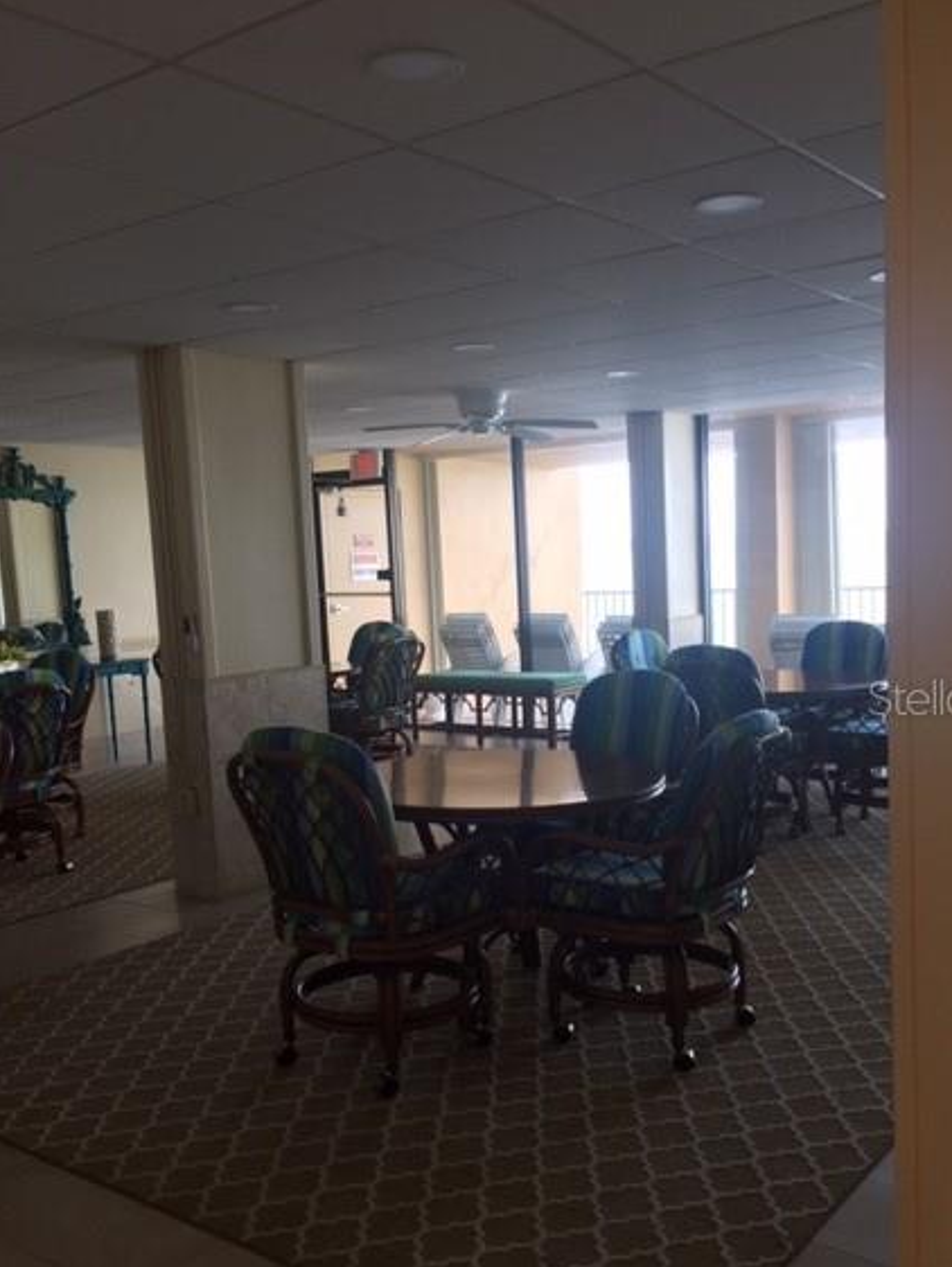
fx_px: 1209
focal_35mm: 33
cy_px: 697
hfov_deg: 42.9
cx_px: 539
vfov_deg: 55.2
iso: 32
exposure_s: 1/40
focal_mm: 4.15
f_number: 2.2
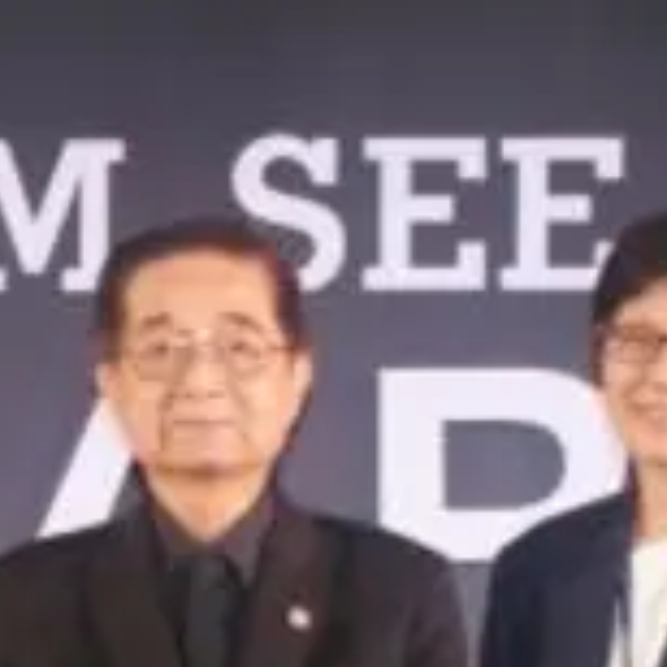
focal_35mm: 226
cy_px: 1039
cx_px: 165
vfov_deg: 7.6
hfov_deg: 7.7
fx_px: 4930
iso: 400
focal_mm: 35
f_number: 5.6
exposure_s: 1/60
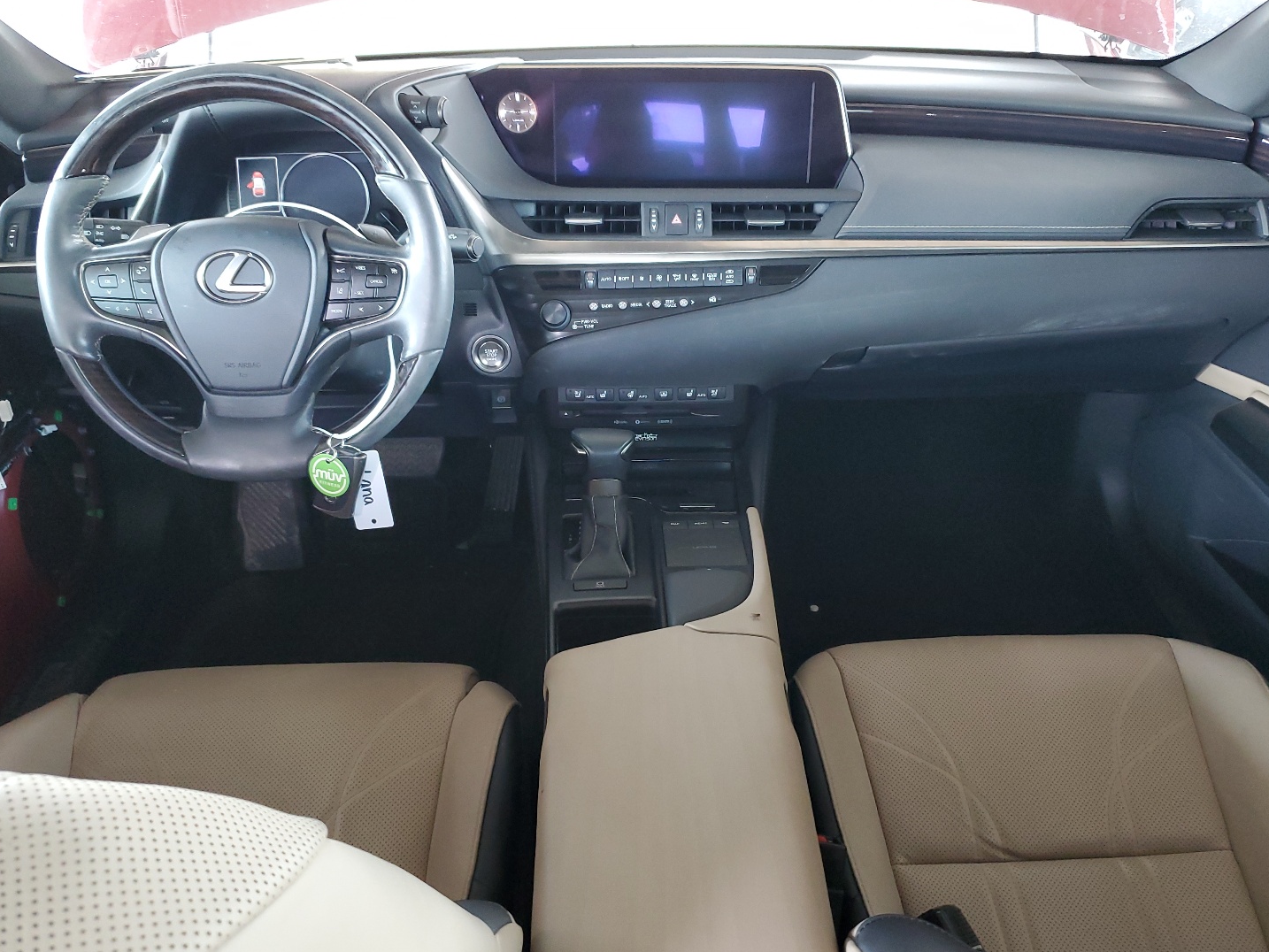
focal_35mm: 29
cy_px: 510
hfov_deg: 61.7
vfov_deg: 48.2
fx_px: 1063
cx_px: 636
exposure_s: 1/50
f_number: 1.5
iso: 220
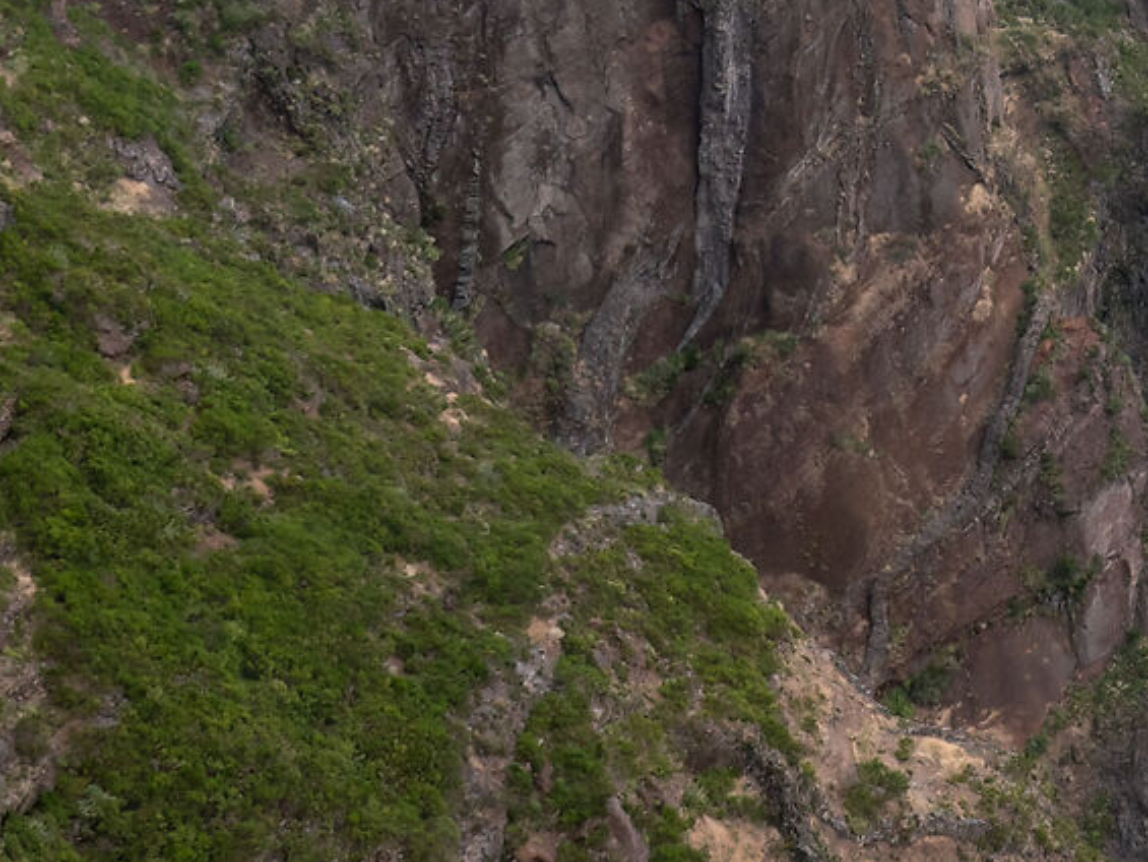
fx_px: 3318
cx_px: 2178
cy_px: 178
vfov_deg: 14.7
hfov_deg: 16.0
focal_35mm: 100
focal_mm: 24.5
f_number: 8
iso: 800
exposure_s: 1/15
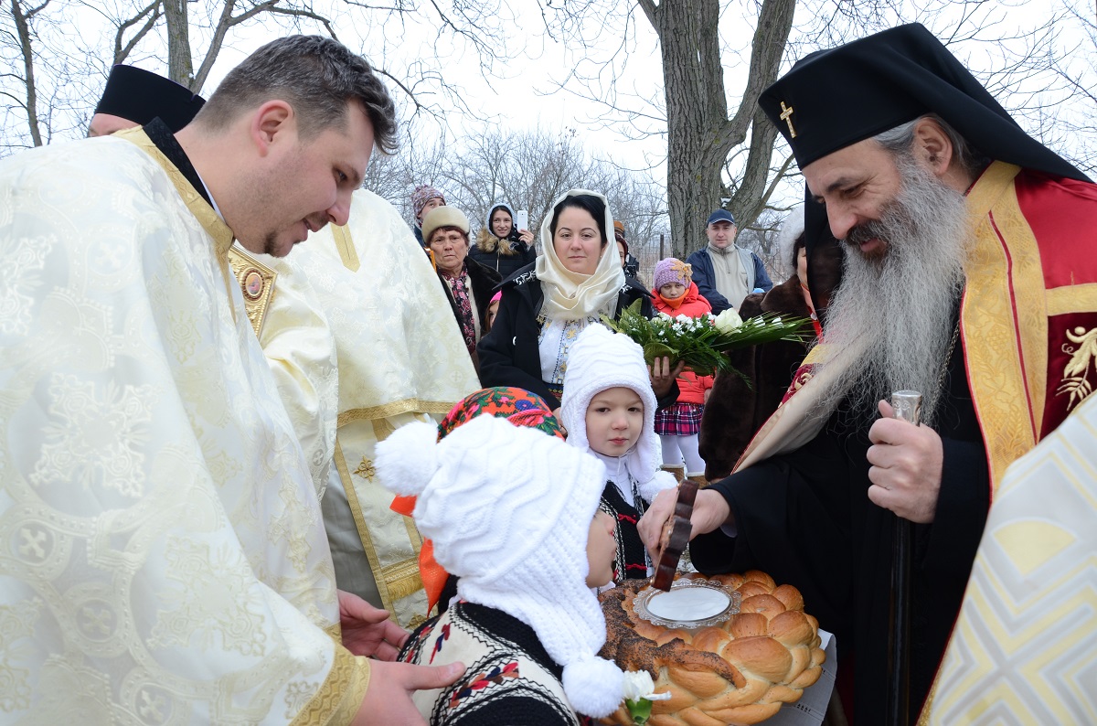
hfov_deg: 67.5
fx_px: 821
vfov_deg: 47.7
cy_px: 363
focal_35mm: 27
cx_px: 548
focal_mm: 18
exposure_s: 1/60
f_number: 7.1
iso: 250
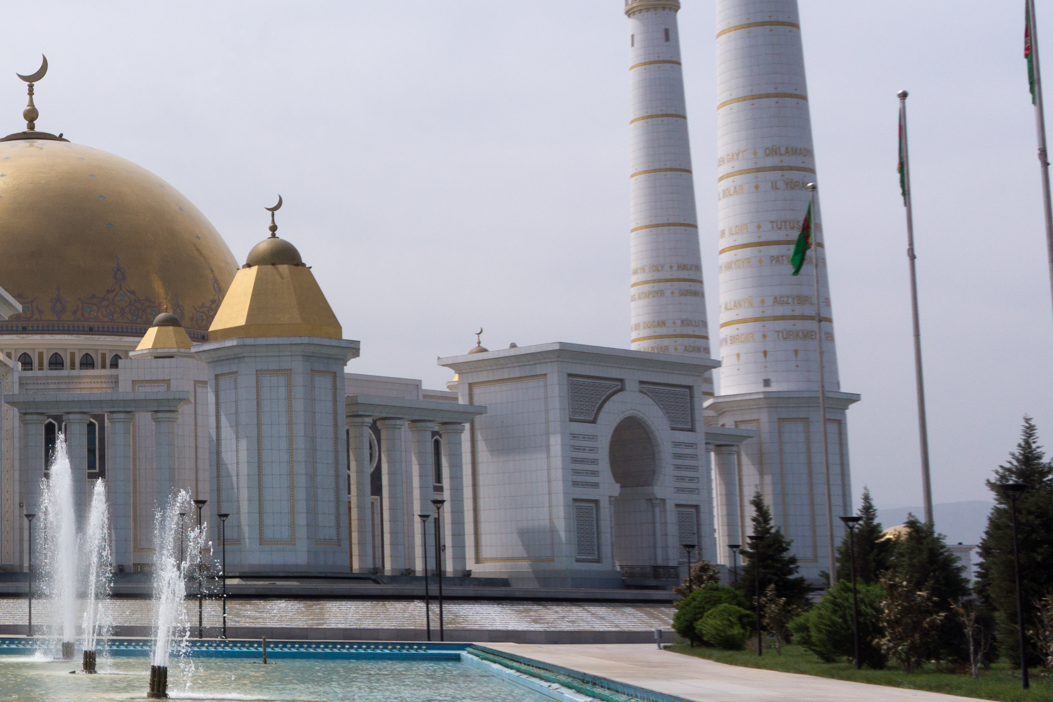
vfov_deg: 20.9
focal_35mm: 65
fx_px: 1901
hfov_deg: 28.0
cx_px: -132
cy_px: 319
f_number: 8
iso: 100
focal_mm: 18
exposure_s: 1/1000
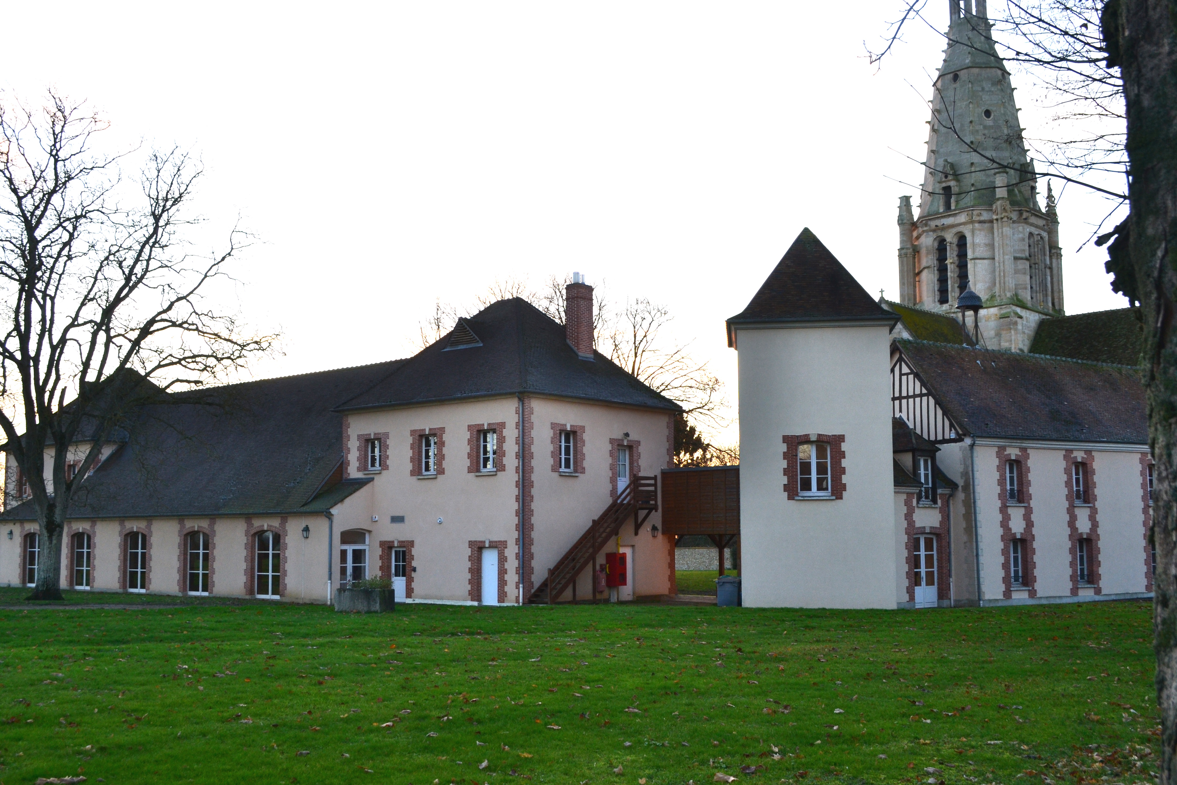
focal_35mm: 36
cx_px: 588
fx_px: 1177
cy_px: 392
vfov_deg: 36.9
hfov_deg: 53.1
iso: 400
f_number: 8
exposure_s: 1/60
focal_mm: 24
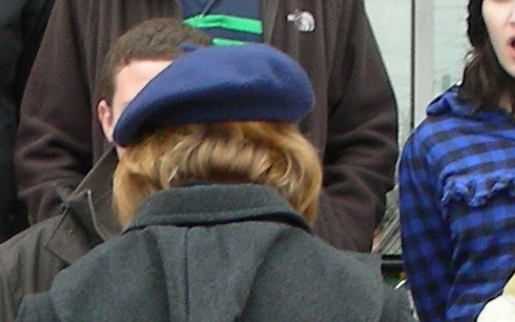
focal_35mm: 348
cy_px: 438
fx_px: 4886
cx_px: 174
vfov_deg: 3.8
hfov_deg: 6.0
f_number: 3.5
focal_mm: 10.5
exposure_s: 1/100
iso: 50
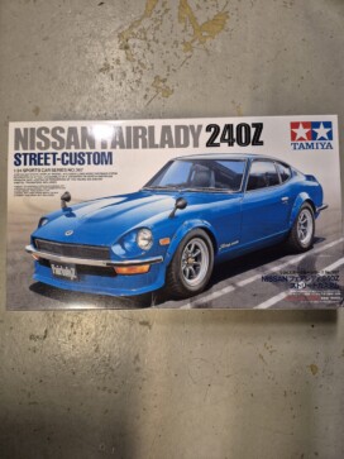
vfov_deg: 73.9
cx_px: 172
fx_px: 305
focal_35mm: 23
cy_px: 230
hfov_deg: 58.9
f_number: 1.8
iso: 400
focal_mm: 5.4
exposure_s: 1/100
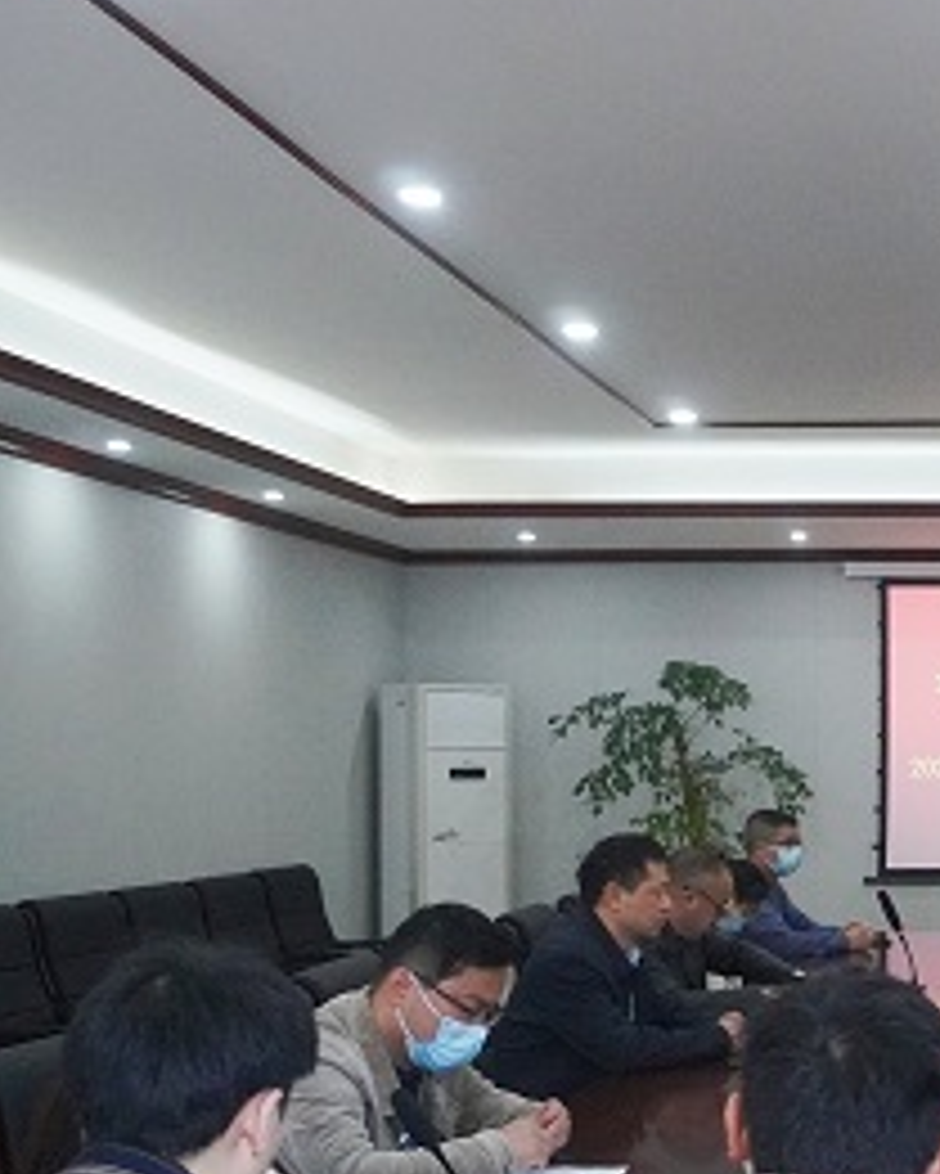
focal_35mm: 55
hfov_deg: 25.4
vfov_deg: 33.9
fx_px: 1914
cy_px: 756
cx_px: 1057
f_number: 3.5
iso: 6400
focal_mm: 17
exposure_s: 1/1000
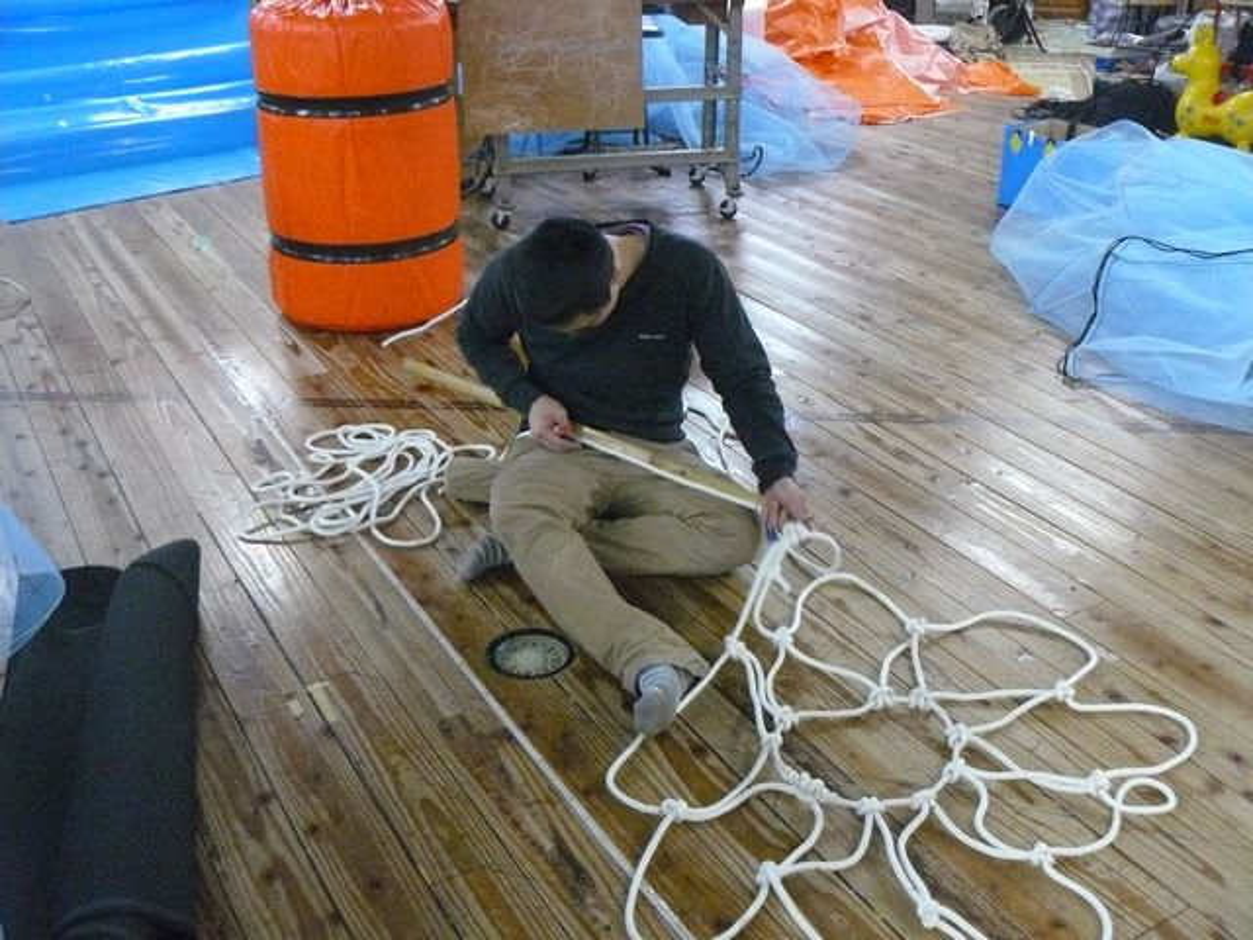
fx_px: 1303
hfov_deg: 51.4
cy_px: 470
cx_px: 626
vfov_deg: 39.7
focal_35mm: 36
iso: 800
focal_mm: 6
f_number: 2.8
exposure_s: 1/25
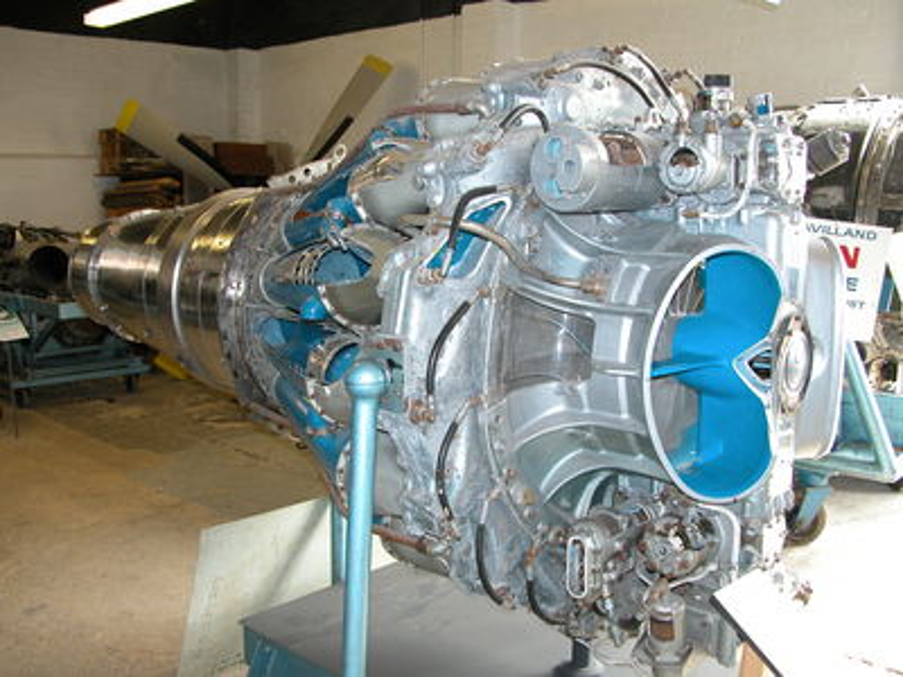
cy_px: 338
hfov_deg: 52.6
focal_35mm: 35
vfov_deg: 40.7
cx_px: 452
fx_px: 913
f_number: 2.8
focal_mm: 8.9
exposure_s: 1/30
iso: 100
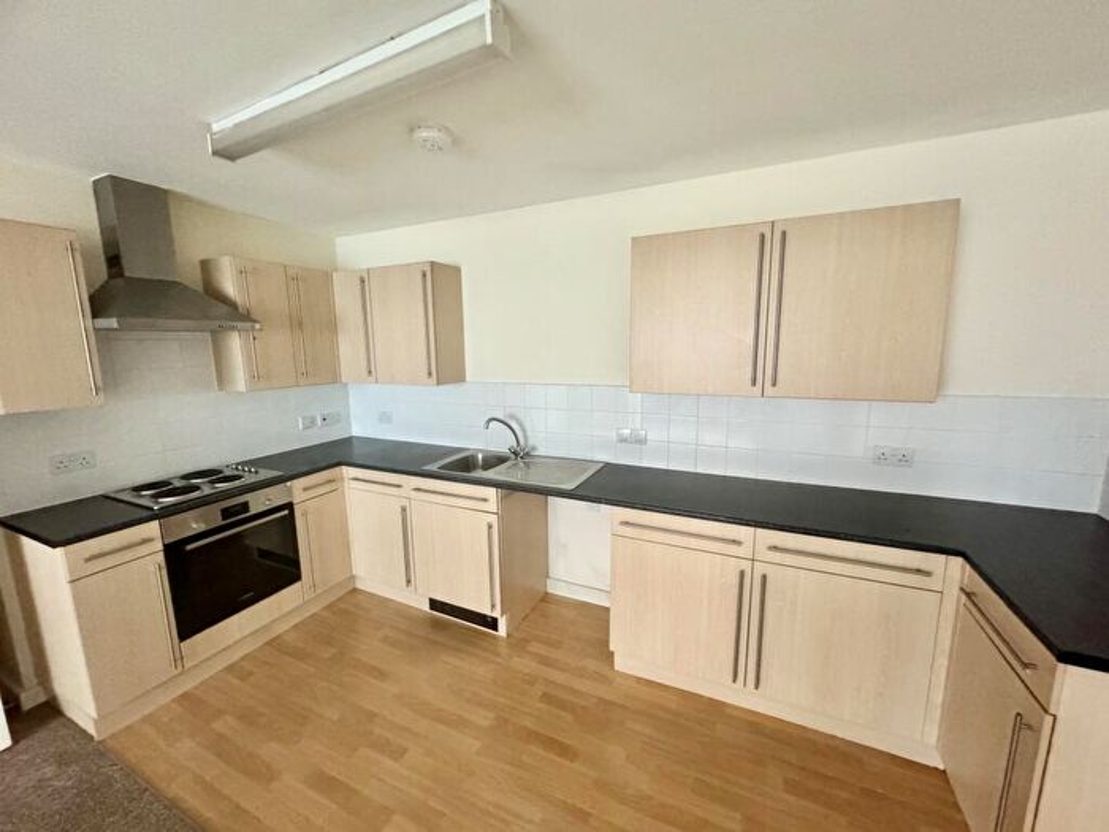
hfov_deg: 102.1
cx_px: 554
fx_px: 449
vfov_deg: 85.7
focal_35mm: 14
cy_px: 416
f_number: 2.2
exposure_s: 1/60
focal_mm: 2.22
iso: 800
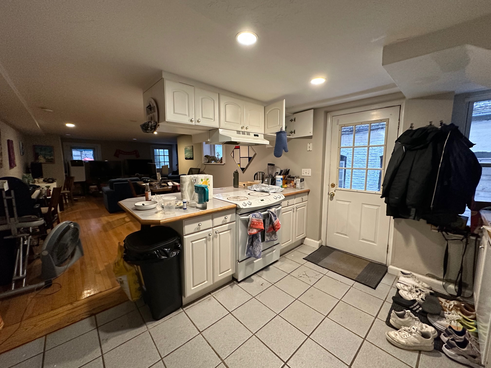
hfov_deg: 102.1
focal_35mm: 14
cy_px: 184
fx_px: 199
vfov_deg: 85.7
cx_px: 246
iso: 400
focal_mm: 2.22
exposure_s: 1/60
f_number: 2.2
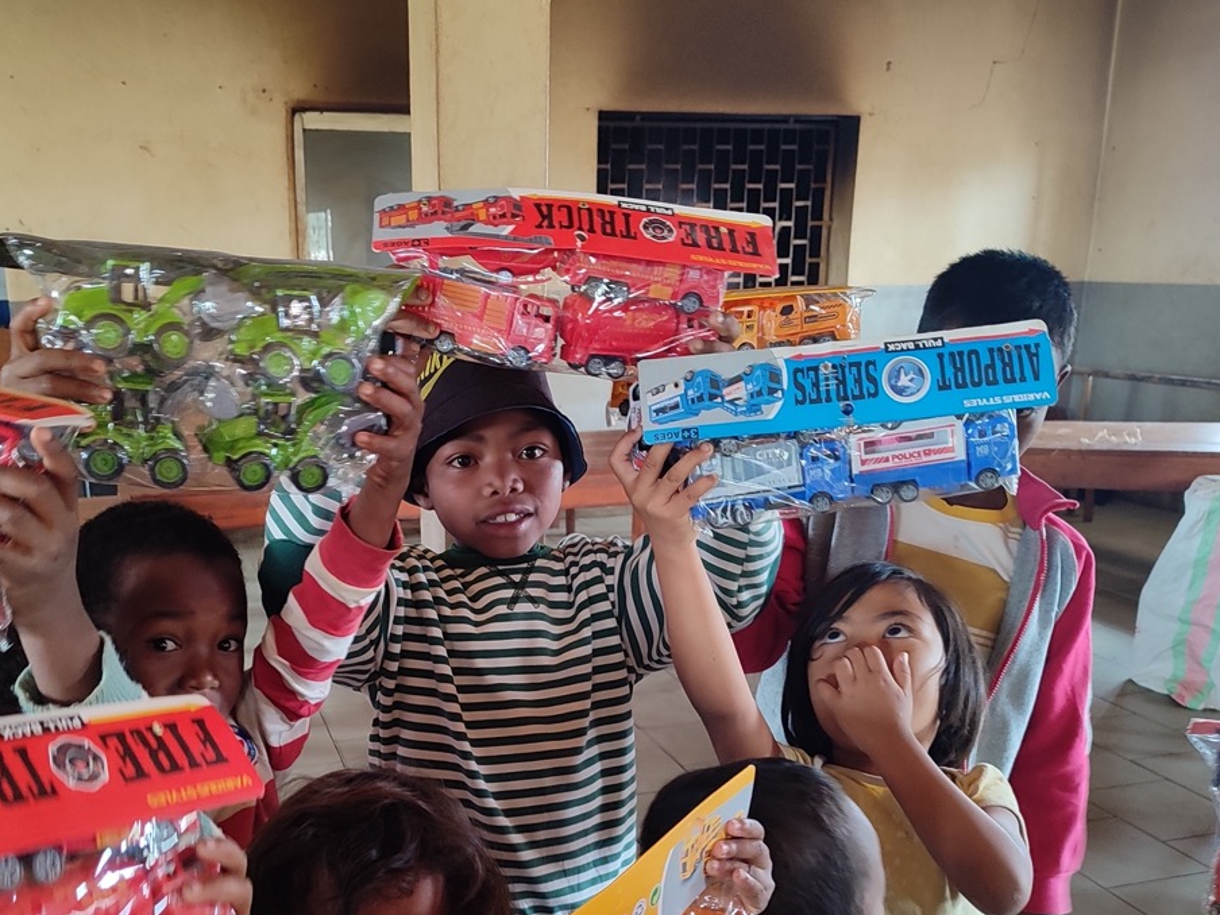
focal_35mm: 34
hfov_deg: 53.5
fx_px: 1198
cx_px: 470
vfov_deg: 41.2
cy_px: 619
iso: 269
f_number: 1.89
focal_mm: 5.89
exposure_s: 1/21
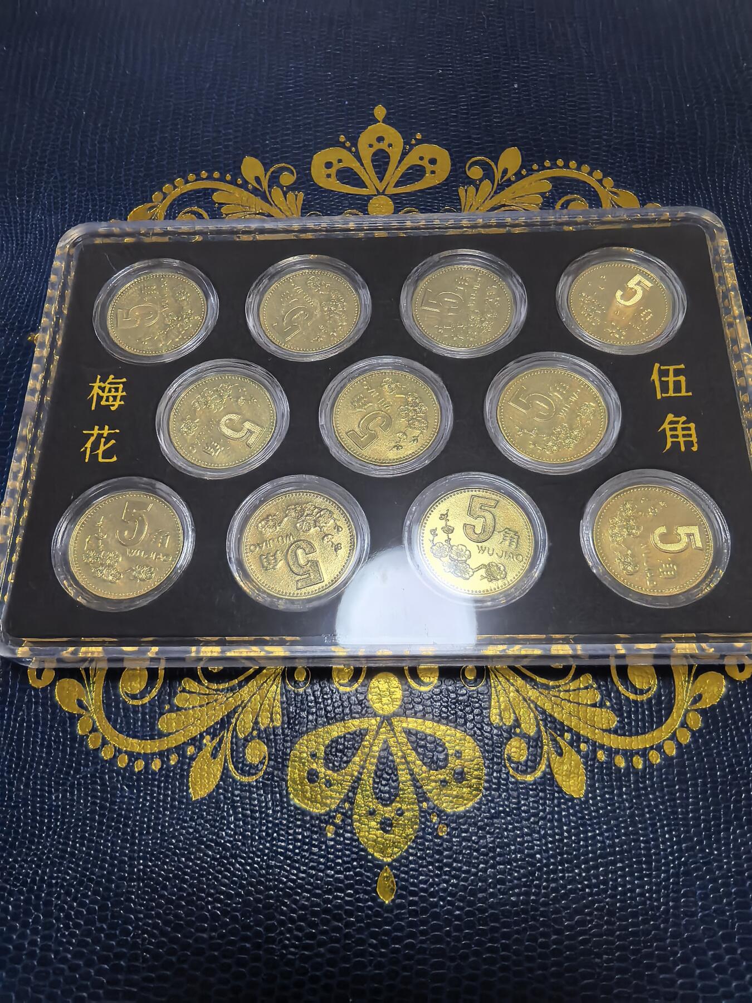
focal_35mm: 24
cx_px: 376
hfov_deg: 56.8
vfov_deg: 71.6
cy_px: 502
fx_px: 695
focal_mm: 1.68
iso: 160
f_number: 2.2
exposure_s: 1/50
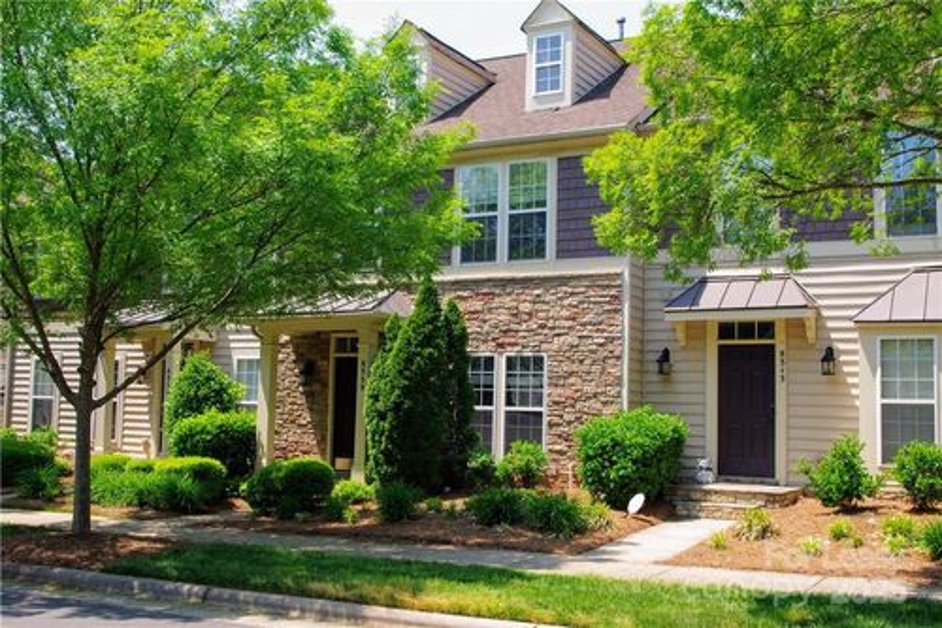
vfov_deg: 33.9
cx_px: 471
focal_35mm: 39
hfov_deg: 49.2
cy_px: 314
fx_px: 1030
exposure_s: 1/160
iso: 200
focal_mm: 26.25
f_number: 9
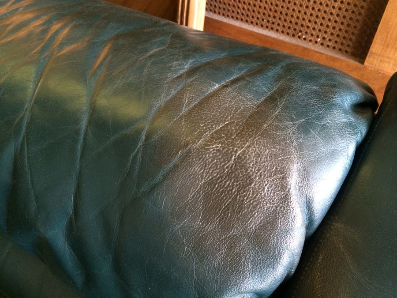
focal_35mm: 30
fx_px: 344
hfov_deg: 60.0
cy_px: 149
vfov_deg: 46.8
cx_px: 198
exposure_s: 1/30
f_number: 2.2
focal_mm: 4.12
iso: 250
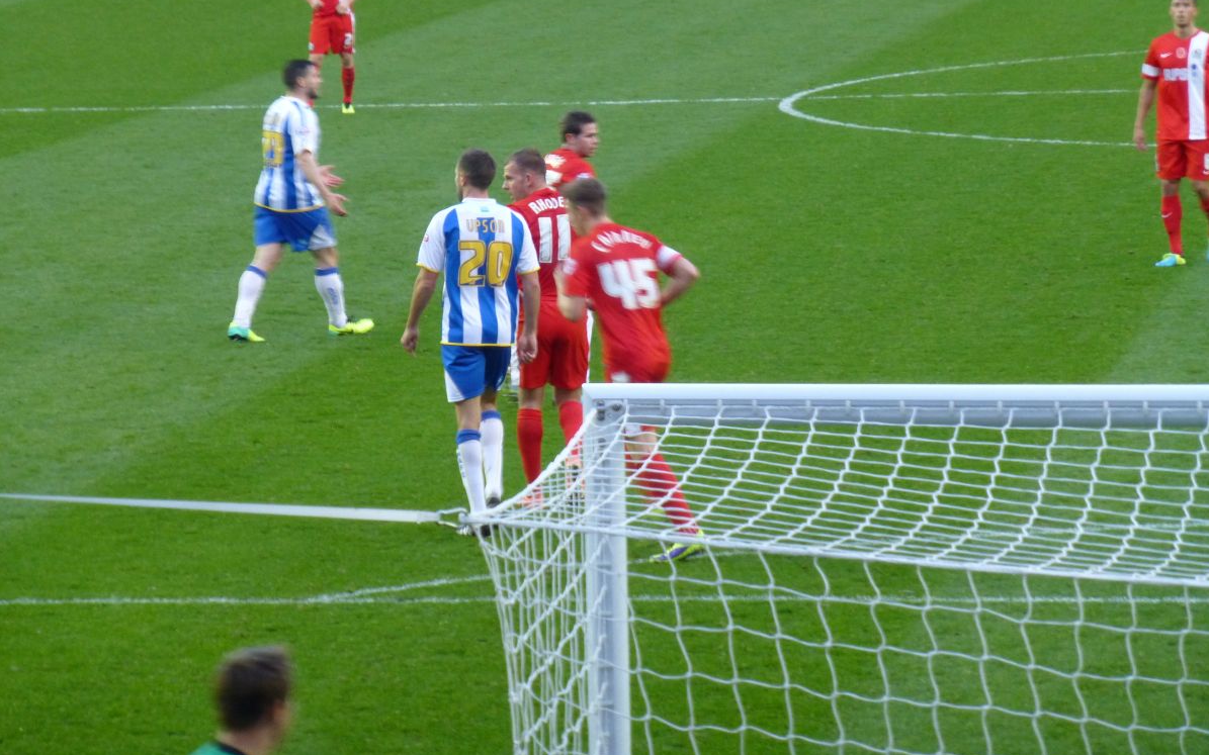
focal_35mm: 265
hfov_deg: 7.9
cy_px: 317
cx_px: 606
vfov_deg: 5.0
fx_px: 8732
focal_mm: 44.4
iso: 400
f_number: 5.7
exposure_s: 1/40
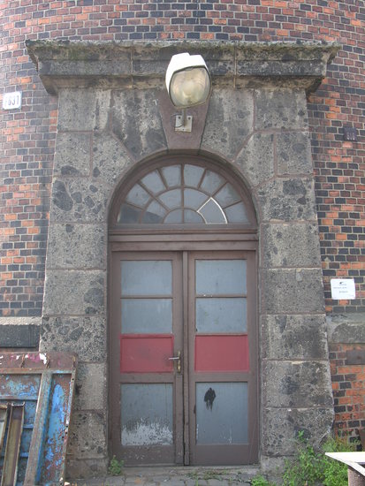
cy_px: 243
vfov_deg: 30.3
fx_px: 899
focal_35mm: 64
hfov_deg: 22.9
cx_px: 182
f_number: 4
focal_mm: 16.4
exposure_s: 1/56
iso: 50
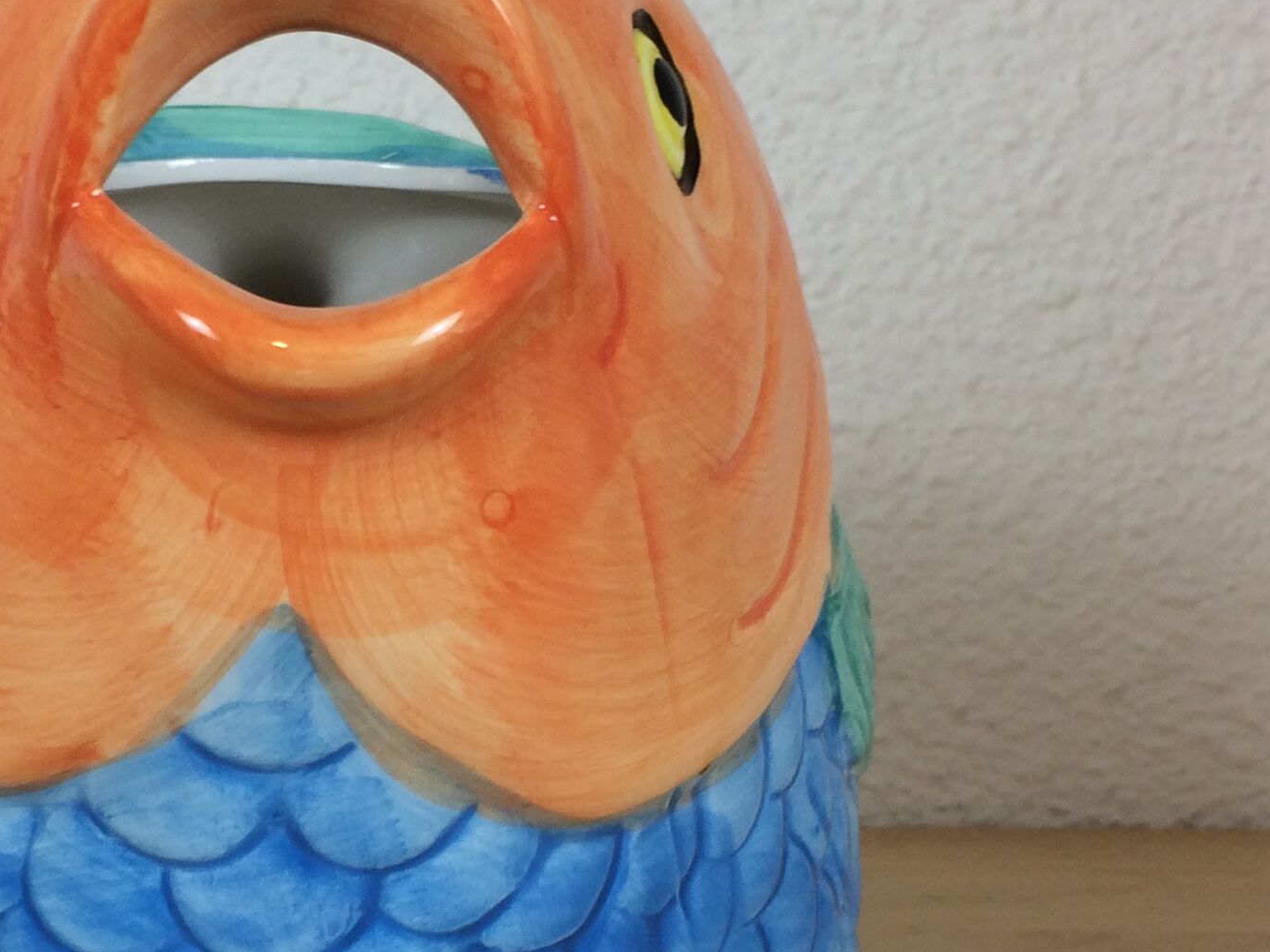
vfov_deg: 21.0
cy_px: 615
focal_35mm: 70
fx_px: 2568
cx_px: 281
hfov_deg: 27.3
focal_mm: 4.15
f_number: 2.2
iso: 40
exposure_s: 1/50
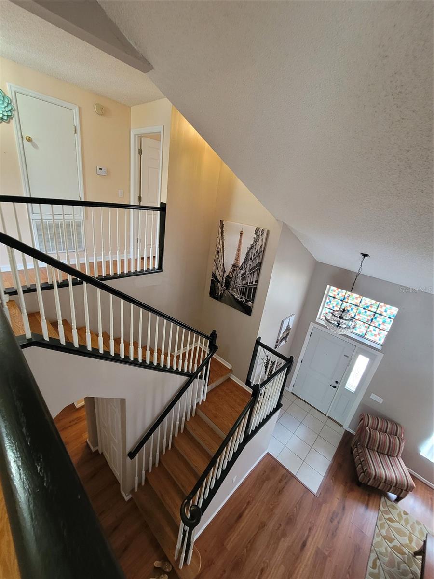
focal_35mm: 13
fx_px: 217
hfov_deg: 89.9
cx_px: 217
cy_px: 290
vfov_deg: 106.2
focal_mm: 2.2
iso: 400
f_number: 2.2
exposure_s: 1/30
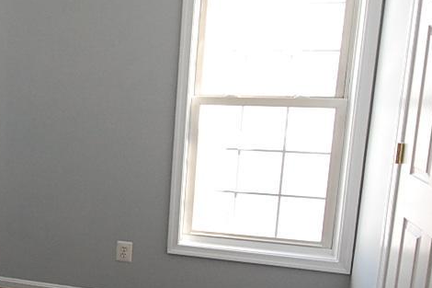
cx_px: -73
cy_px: 147
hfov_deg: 34.0
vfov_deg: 28.1
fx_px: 576
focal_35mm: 48
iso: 800
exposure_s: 1/160
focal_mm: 10
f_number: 6.3
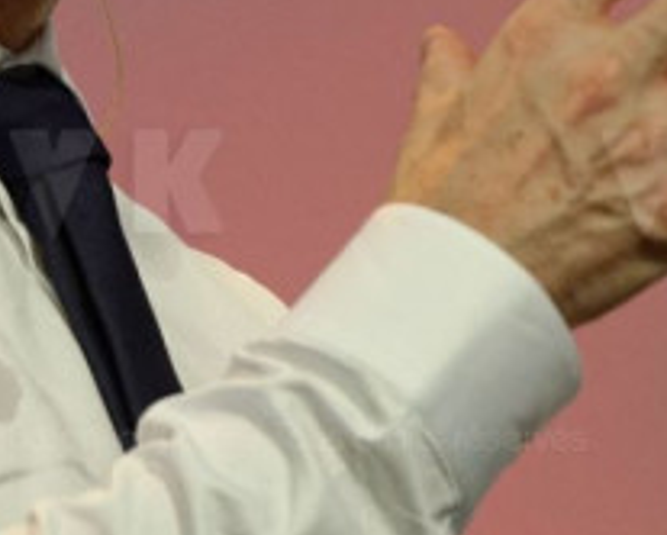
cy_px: -209
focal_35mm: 1086
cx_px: 113
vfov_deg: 1.4
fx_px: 21459
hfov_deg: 1.8
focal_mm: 200
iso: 1000
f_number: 4.5
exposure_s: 1/500
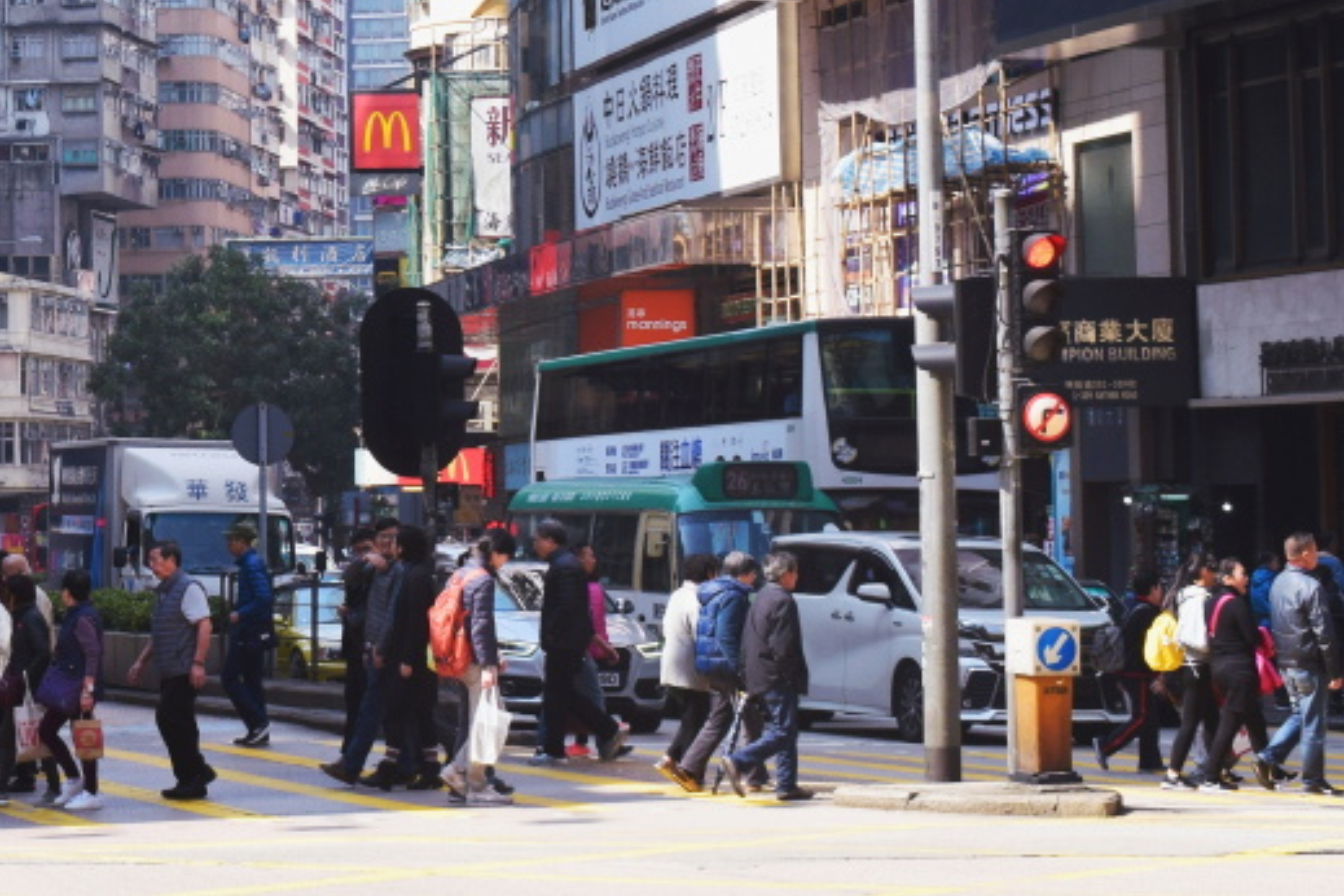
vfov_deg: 12.3
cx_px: 8
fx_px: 4144
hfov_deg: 18.0
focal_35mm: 111
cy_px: 88
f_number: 10
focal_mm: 32
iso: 400
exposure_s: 1/200
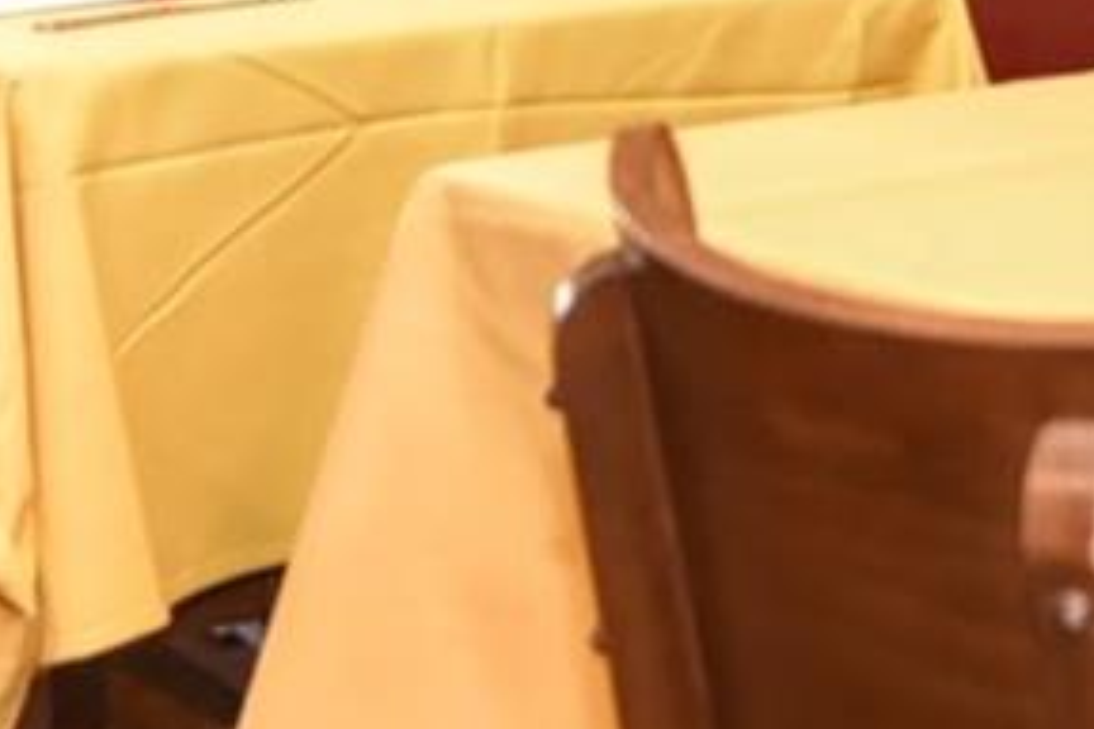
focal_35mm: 128
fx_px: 3889
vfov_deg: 10.2
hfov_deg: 15.7
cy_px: -486
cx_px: 1056
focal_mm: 18
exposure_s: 1/60
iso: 1600
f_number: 2.8
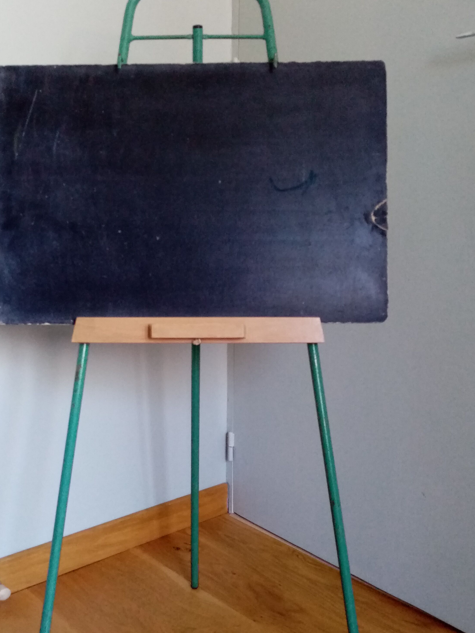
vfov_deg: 50.0
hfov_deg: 38.5
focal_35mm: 37
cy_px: 360
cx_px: 195
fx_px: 677
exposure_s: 1/33.3
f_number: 1.8
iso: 455
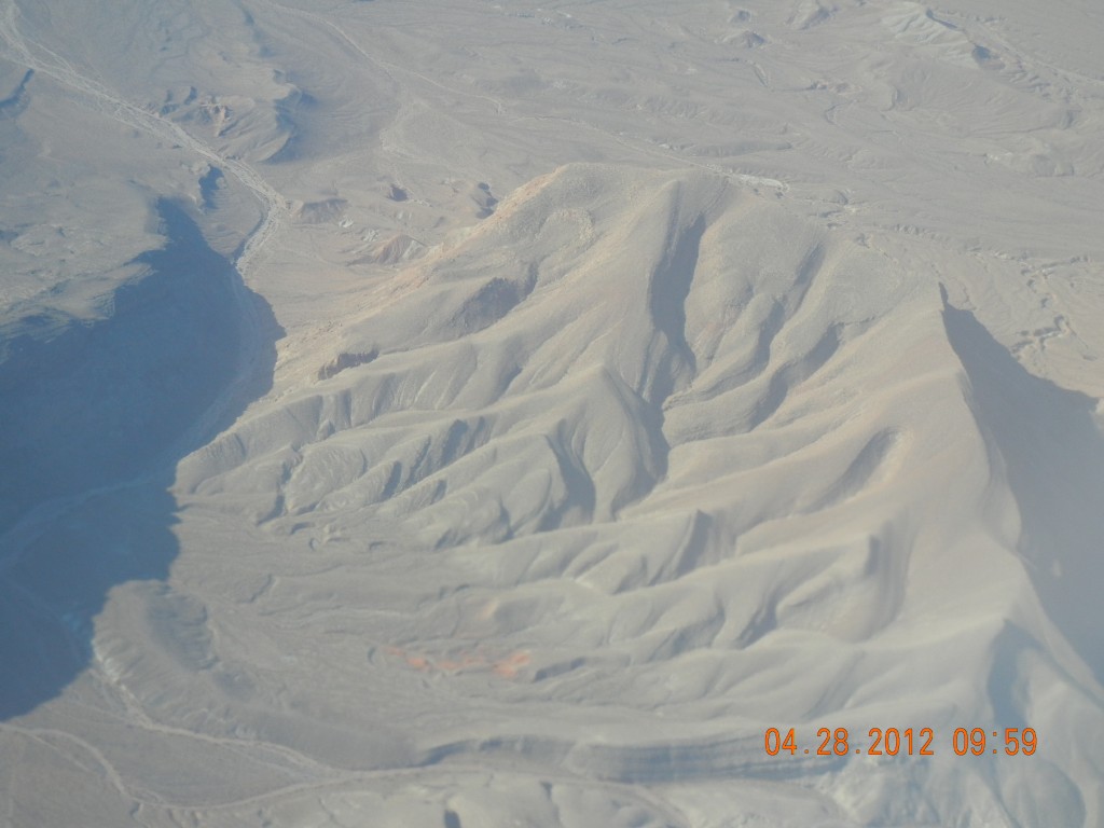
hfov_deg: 19.3
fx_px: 3253
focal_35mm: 102
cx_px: 552
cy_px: 414
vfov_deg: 14.5
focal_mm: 18.3
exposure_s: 1/827
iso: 160
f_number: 4.5
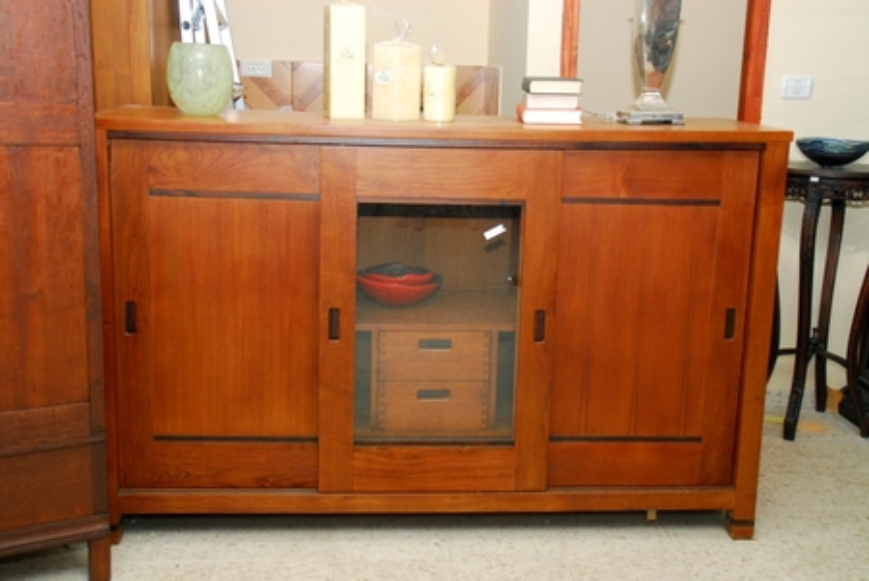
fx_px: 1160
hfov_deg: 41.1
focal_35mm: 48
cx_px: 434
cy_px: 290
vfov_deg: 28.1
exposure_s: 1/40
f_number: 5.6
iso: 320
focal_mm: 32
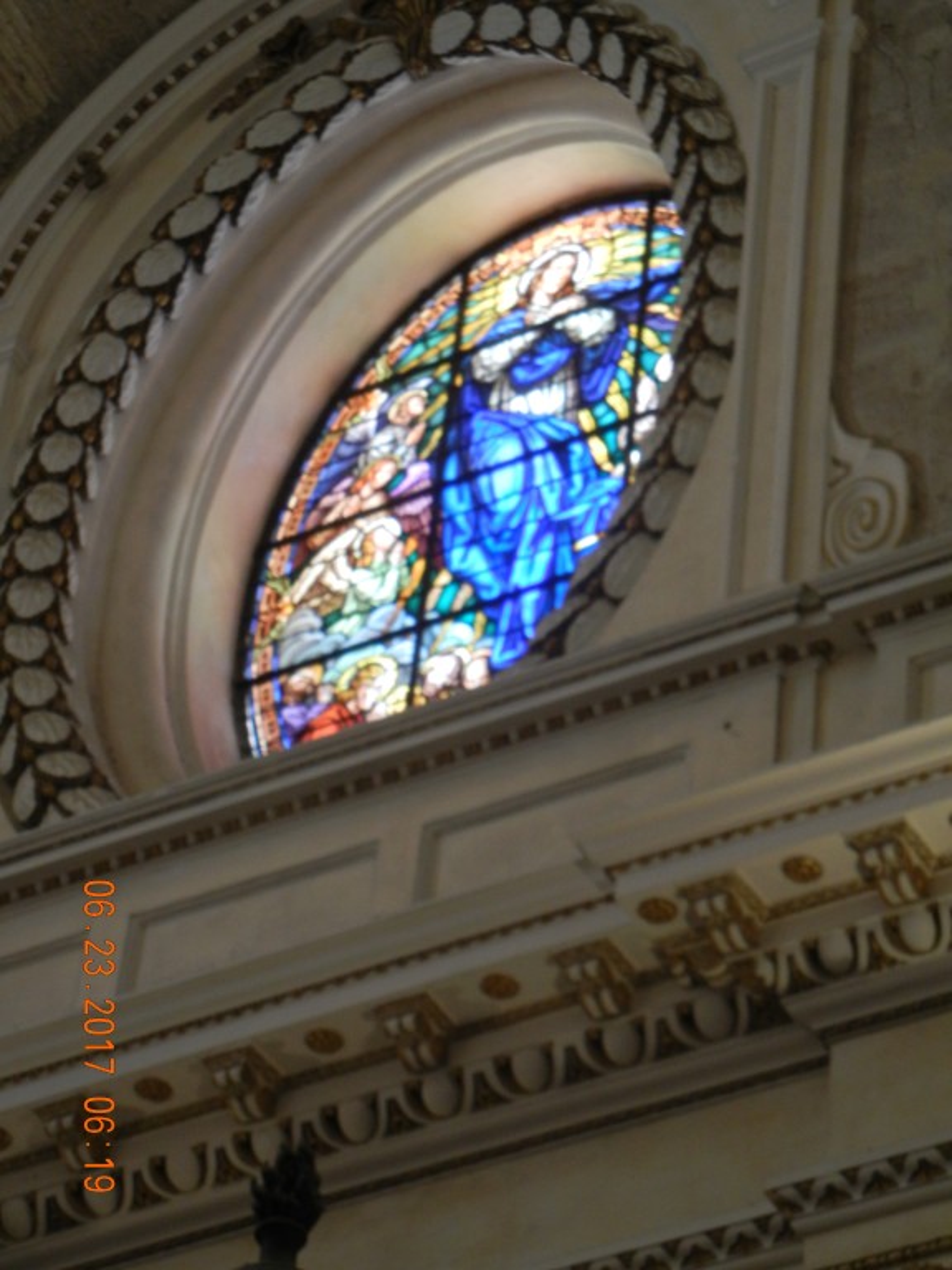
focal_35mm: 133
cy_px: 635
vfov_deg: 14.8
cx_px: 476
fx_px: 4877
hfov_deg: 11.1
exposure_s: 1/13.5
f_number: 4.6
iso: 400
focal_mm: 24
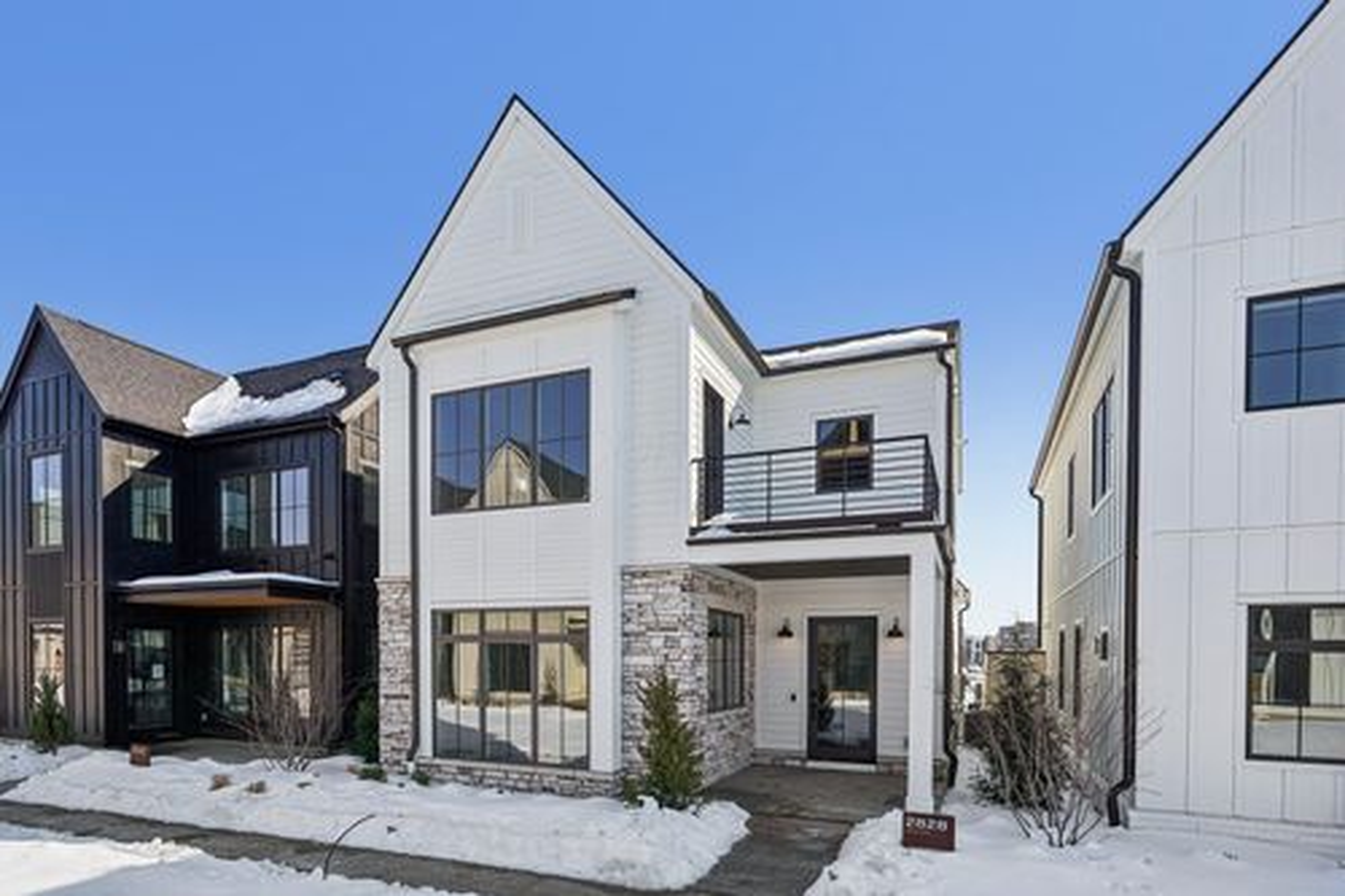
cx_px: 672
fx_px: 654
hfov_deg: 91.6
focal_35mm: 18
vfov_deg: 68.8
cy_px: 448
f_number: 8
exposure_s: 1/400
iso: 100
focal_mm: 17.5
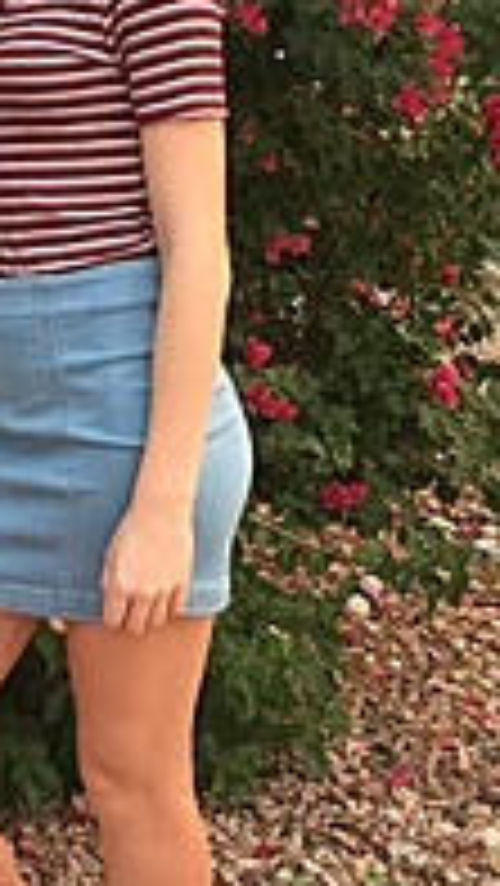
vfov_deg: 27.4
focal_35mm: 77
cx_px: -167
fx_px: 1813
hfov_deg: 14.9
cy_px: 319
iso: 80
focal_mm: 4.15
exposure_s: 1/15
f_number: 2.2
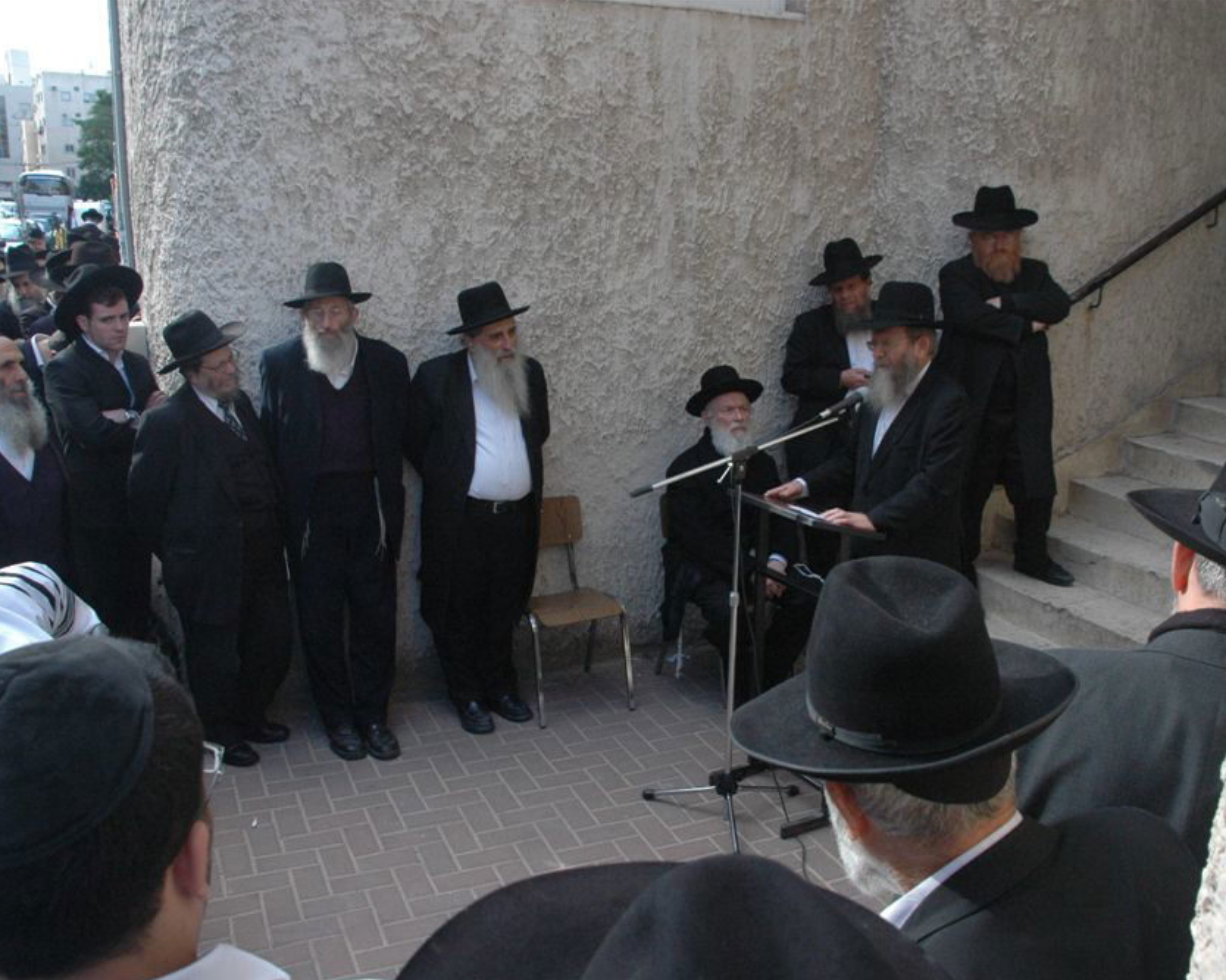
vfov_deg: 39.1
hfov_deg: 47.9
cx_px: 614
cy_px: 497
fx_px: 1379
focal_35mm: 38
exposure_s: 1/250
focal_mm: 22
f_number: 8
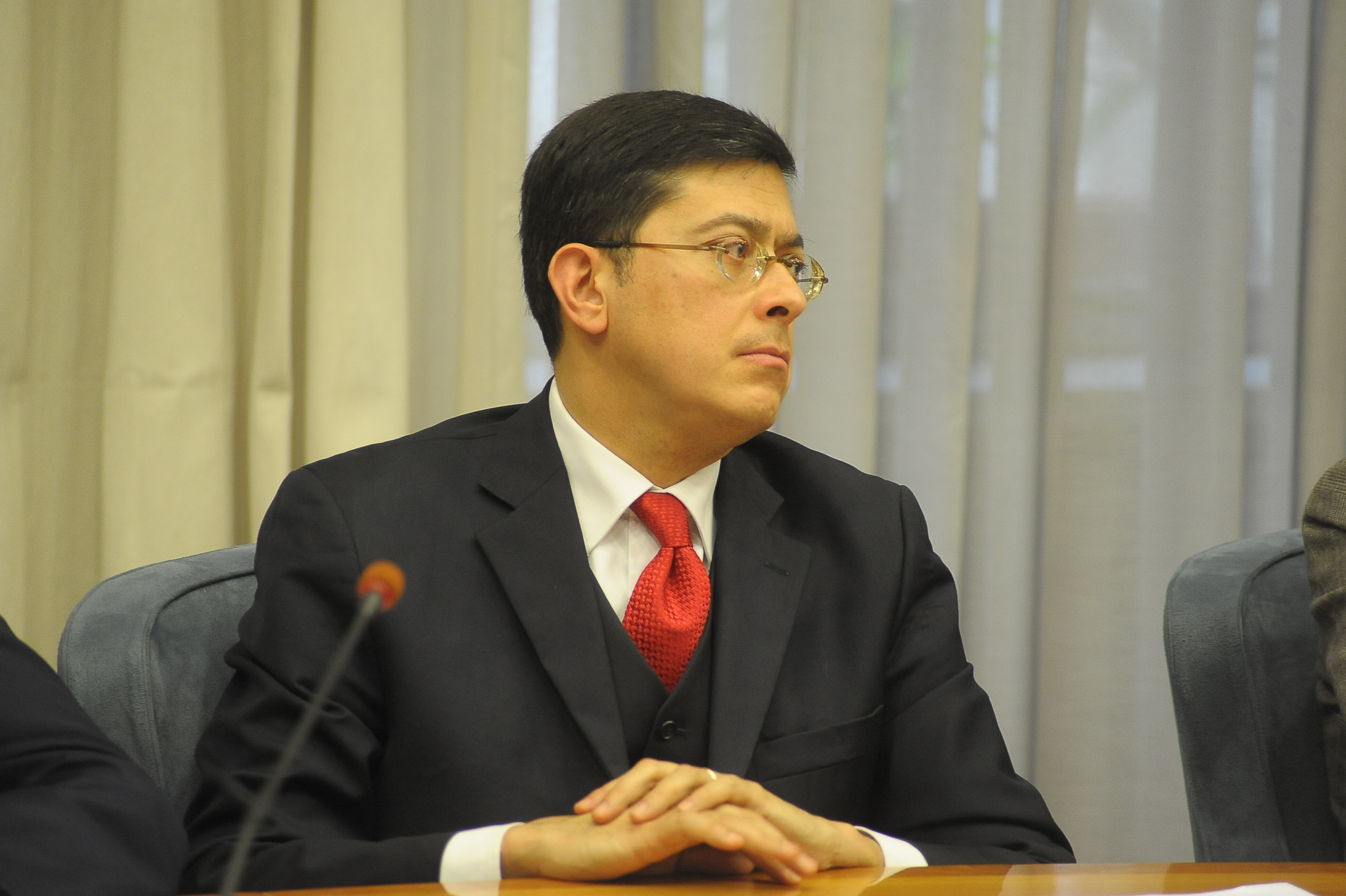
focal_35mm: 180
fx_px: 6727
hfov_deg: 11.4
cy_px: 448
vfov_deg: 7.6
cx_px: 673
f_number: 4.5
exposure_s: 1/60
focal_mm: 180
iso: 2500
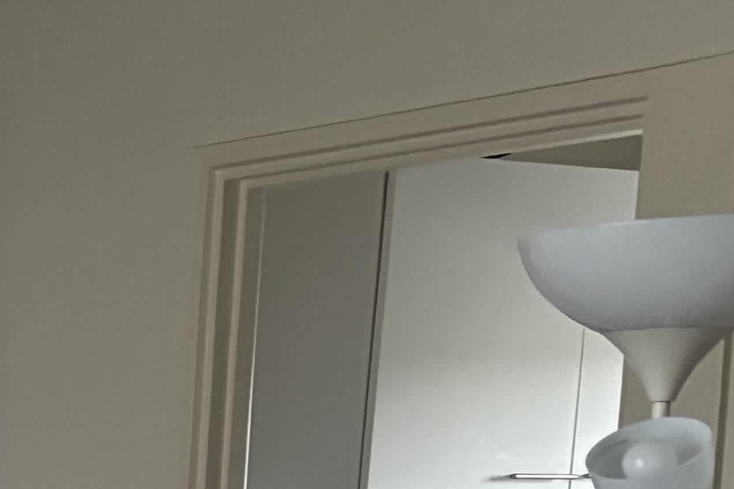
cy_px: 841
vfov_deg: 10.7
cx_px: -854
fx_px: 2467
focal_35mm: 121
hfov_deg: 13.7
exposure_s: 1/43
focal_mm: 6
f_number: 1.6
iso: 500
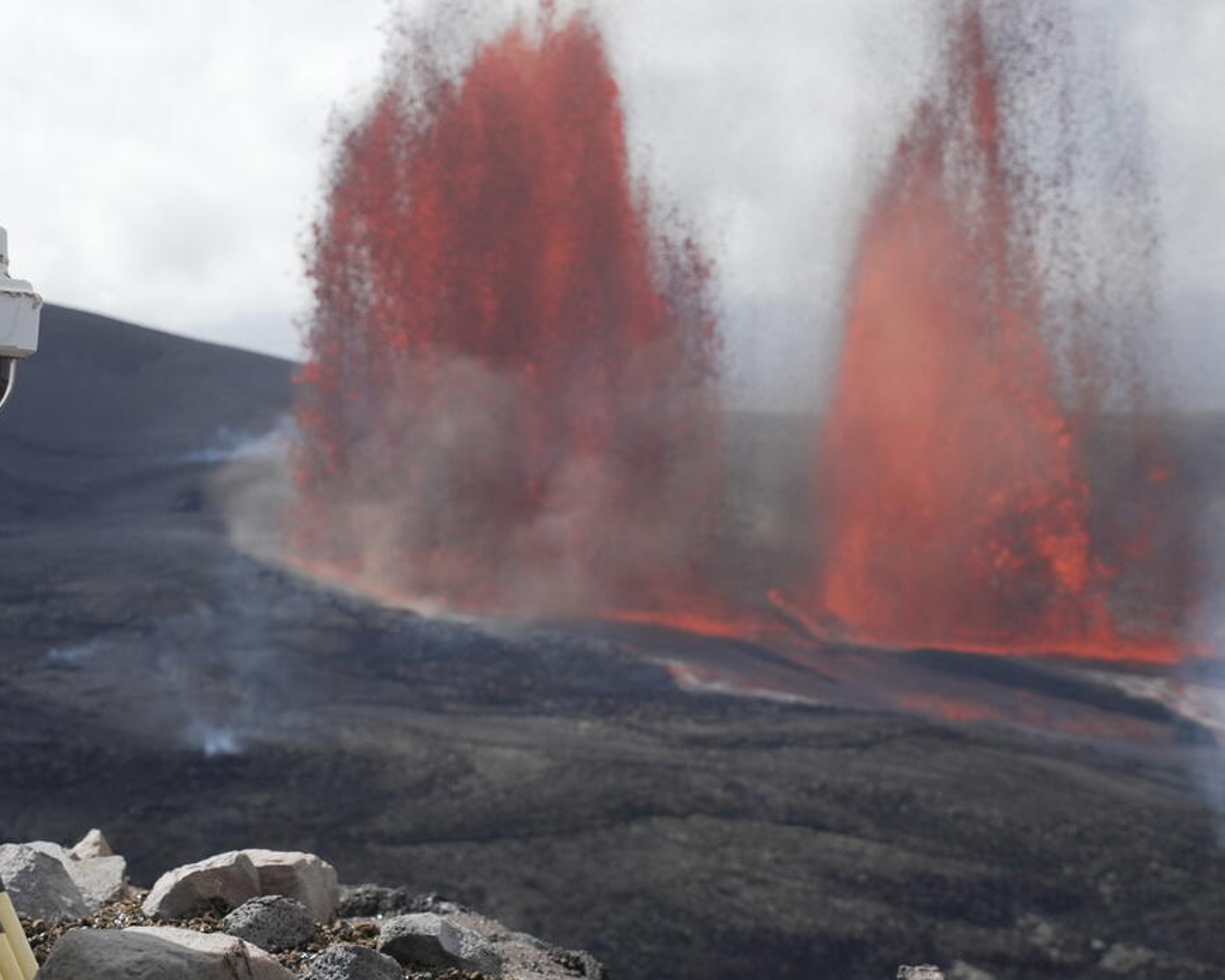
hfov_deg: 25.2
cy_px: 372
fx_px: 2719
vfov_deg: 20.4
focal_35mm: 75
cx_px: 397
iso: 1250
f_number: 6.3
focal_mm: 52
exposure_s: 1/4000
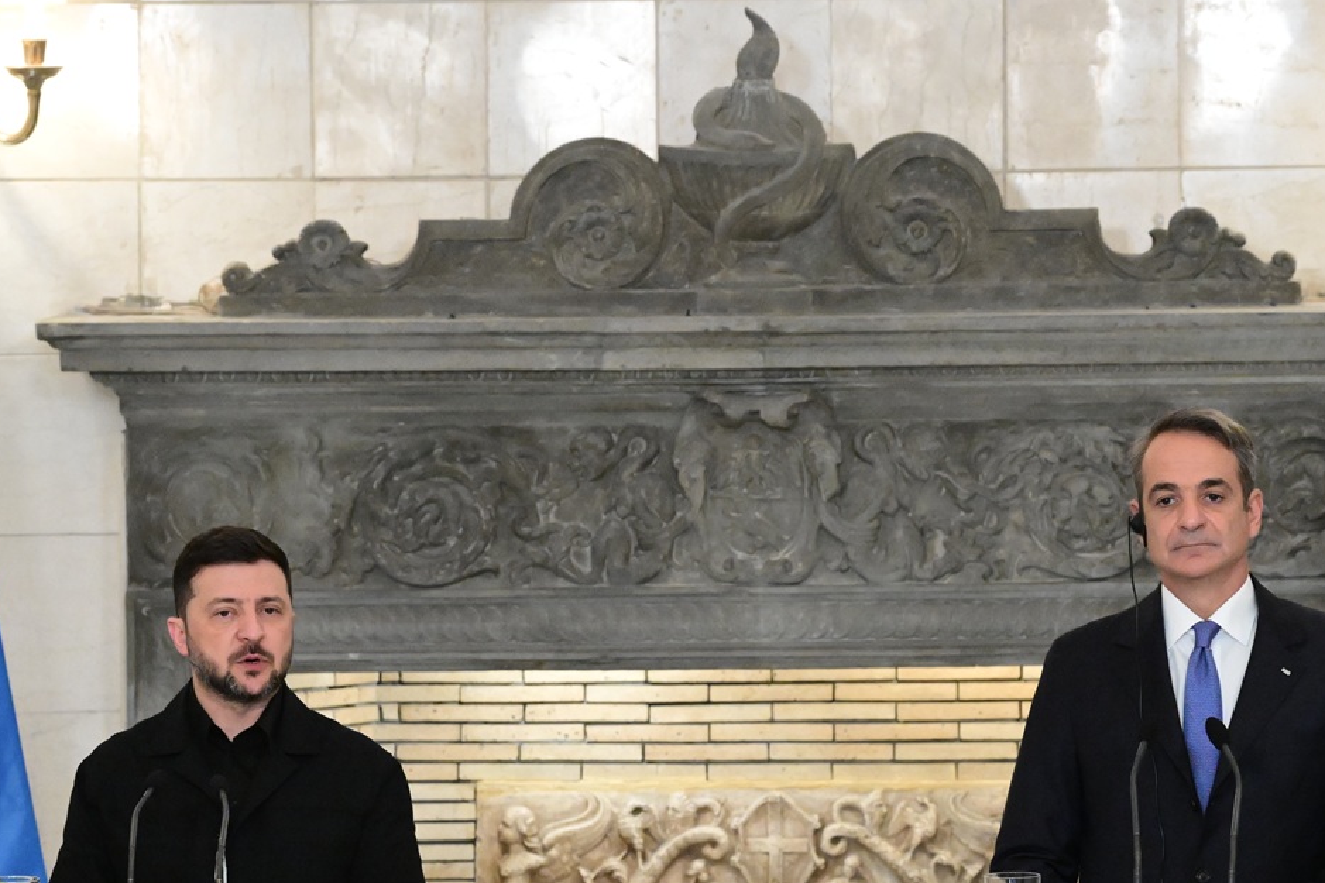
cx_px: 679
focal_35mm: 184
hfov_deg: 11.2
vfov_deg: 7.5
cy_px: 563
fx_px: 6772
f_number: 5
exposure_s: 1/400
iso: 8000
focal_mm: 96
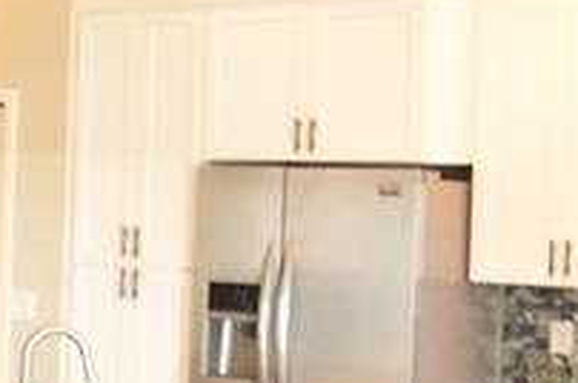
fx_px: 1908
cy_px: 209
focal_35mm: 119
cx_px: -403
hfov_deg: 15.3
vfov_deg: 11.5
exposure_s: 1/80
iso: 800
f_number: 4.5
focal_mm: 10
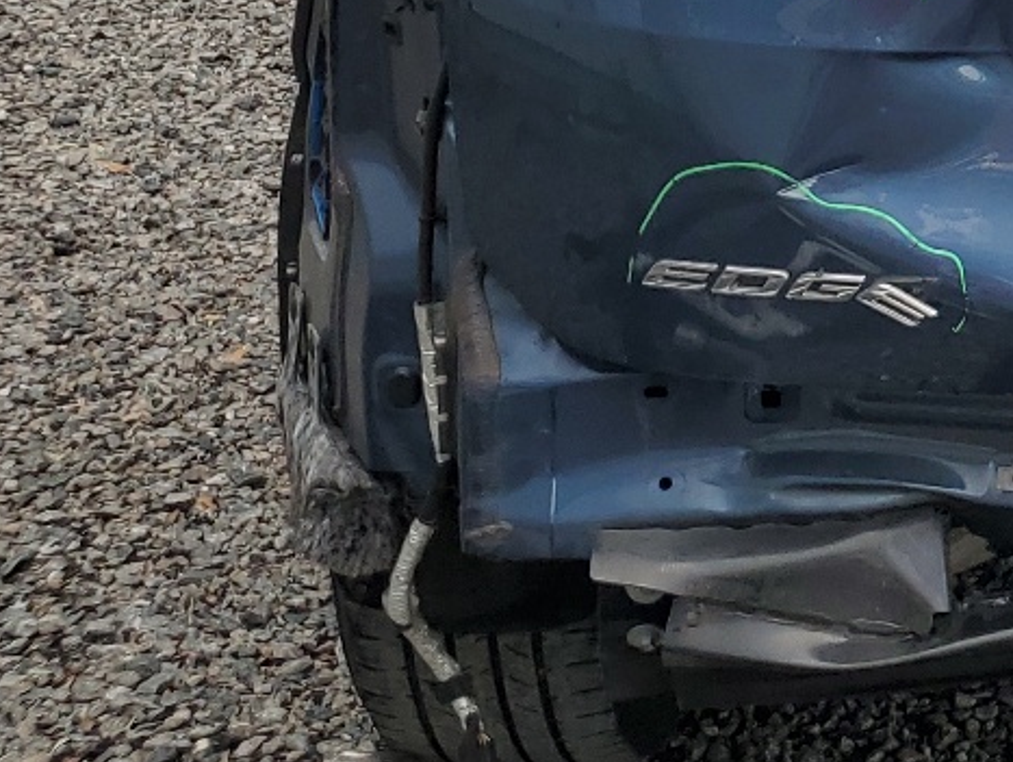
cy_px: -117
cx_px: 1451
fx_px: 2606
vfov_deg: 16.1
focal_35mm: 89
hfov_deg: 19.6
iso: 50
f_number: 1.5
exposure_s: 1/1250
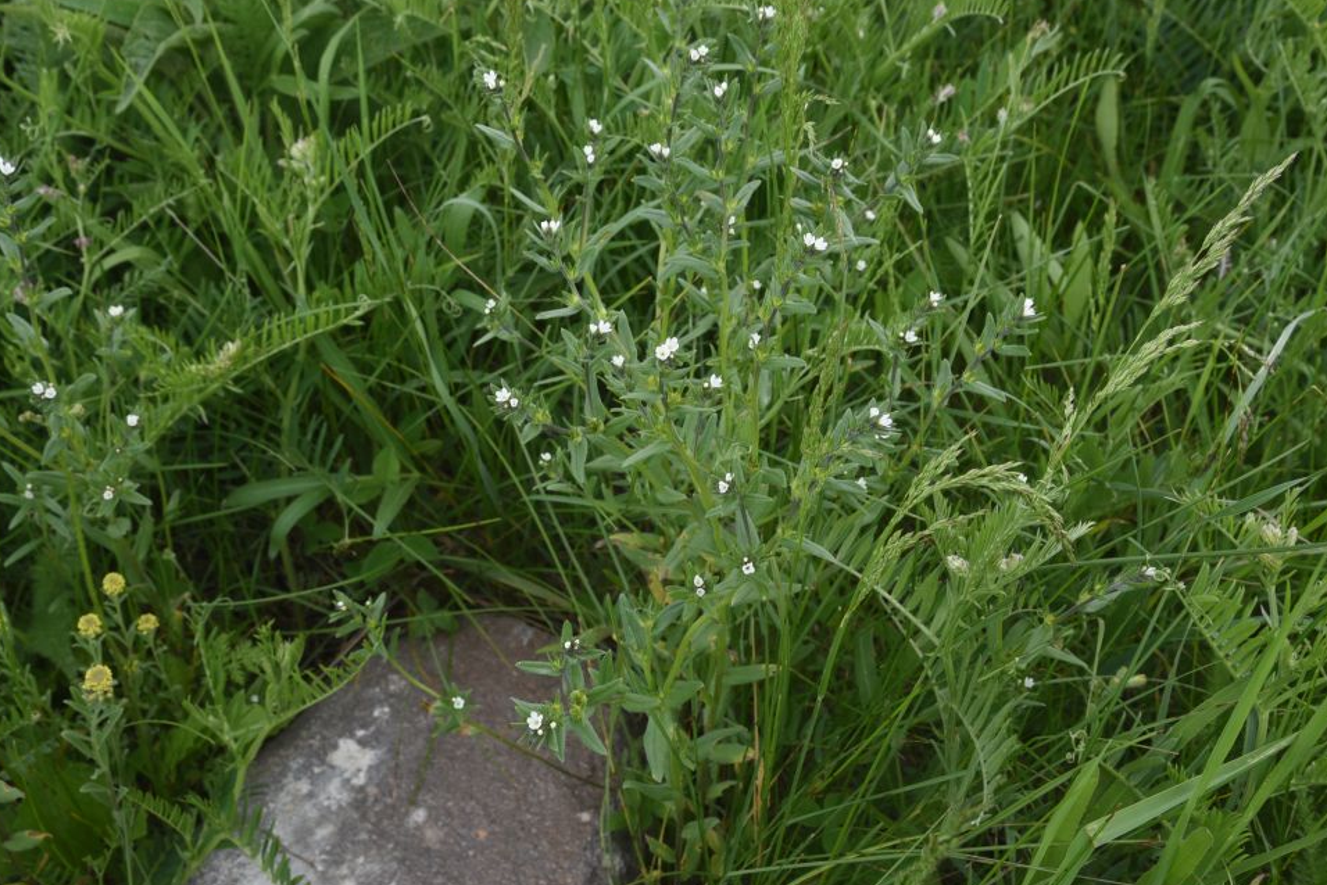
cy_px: 363
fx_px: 2507
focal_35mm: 68
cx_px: 662
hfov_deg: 29.6
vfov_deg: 20.0
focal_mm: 50
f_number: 11
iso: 200
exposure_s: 1/100
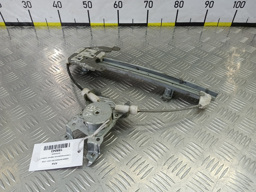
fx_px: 170
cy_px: 96
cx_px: 128
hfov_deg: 73.9
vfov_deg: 58.9
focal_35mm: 23
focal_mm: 4.11
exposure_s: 1/50
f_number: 1.6
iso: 108
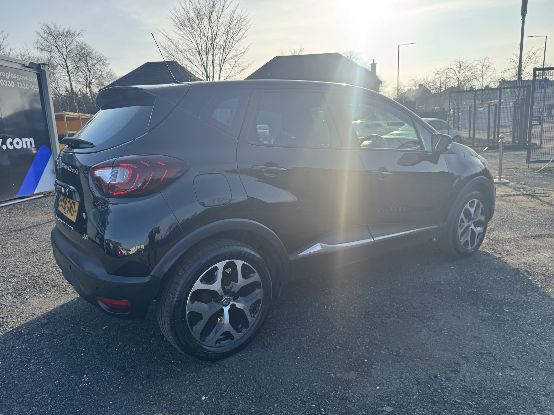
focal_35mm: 24
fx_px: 384
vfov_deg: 56.8
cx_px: 277
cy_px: 208
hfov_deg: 71.6
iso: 80
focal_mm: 6.76
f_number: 1.78
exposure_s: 1/1923
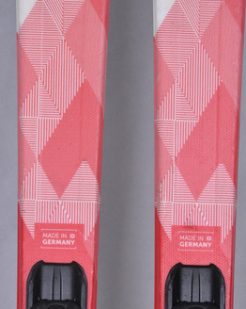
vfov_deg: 9.5
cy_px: 202
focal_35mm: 203
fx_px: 1846
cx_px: 126
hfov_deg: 7.6
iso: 3200
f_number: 9.5
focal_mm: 105
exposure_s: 1/125
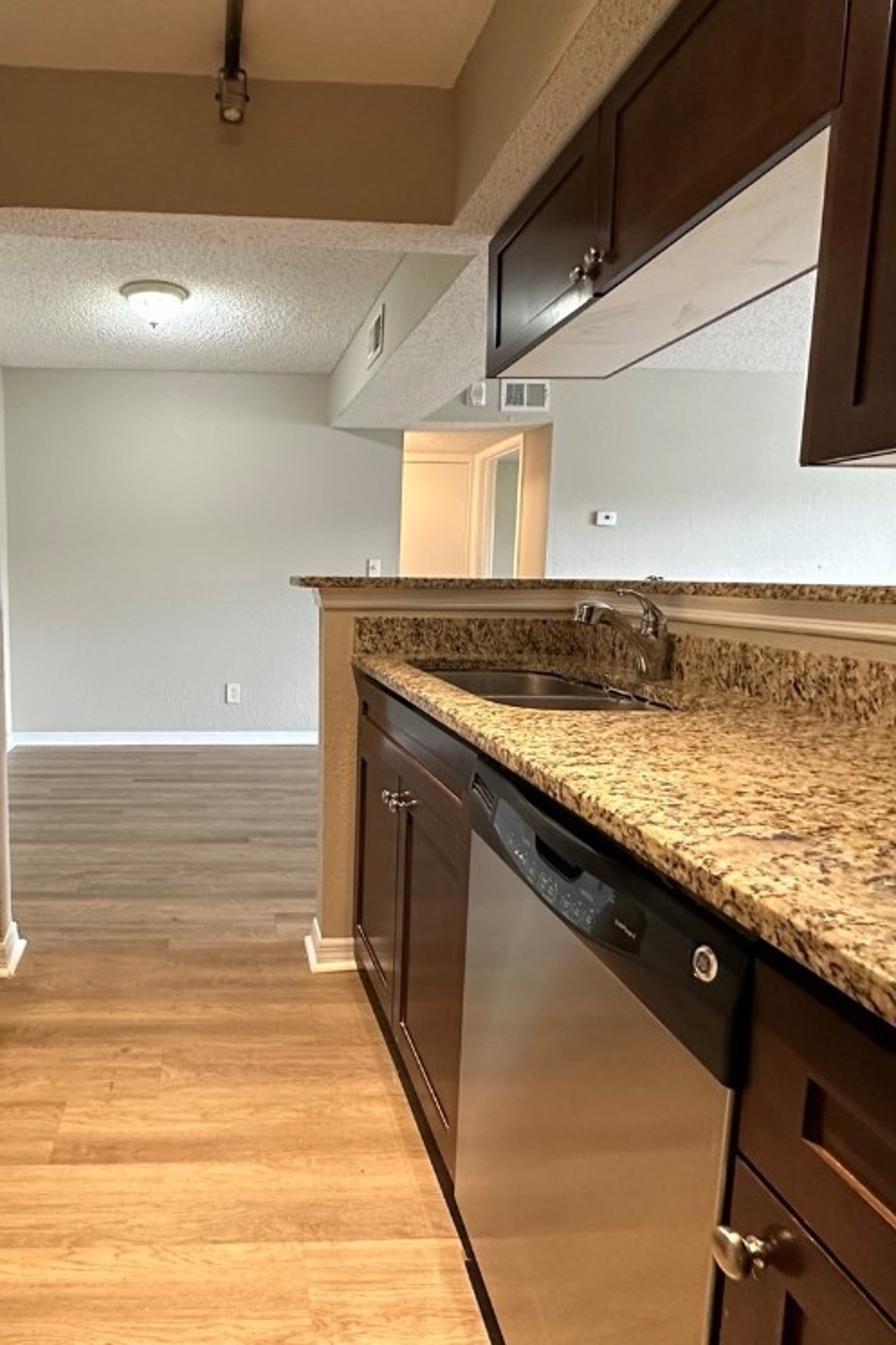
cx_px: 252
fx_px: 747
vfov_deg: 84.0
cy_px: 654
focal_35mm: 20
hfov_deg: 59.4
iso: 500
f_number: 2.2
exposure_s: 1/60
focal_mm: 2.22
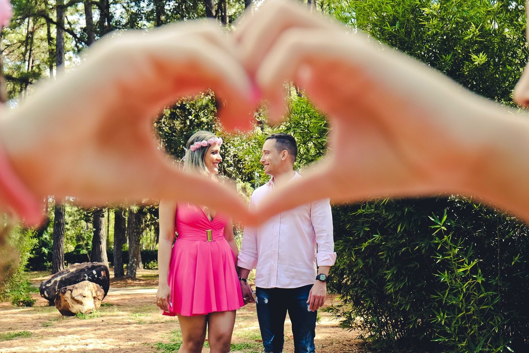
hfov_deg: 40.3
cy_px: 176
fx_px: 720
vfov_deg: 27.5
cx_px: 264
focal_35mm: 49
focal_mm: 32.9
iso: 200
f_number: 5.6
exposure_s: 1/100
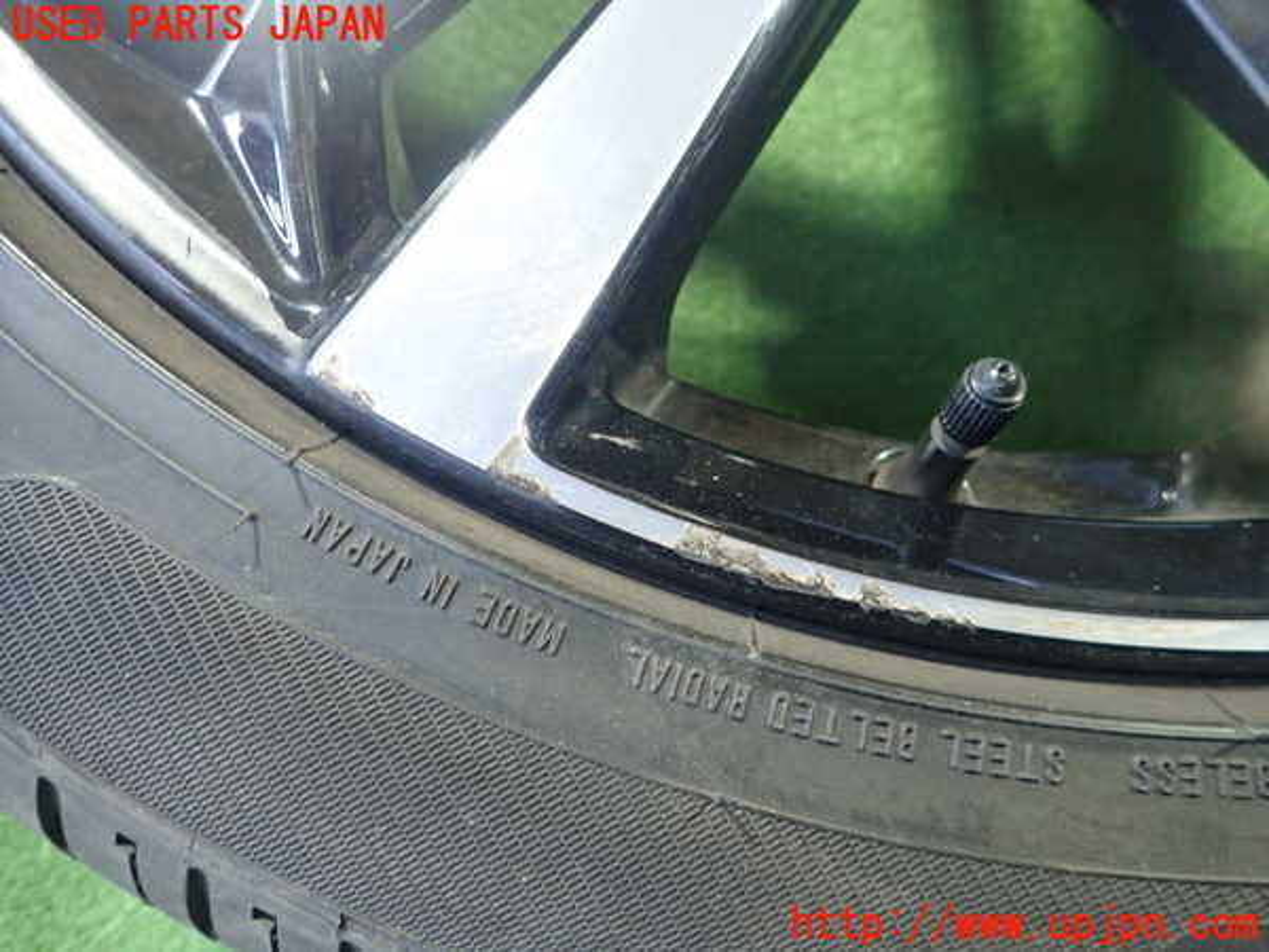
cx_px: 634
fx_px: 916
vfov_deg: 54.9
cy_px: 476
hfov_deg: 69.4
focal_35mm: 25
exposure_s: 1/30
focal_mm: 4.5
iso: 500
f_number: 2
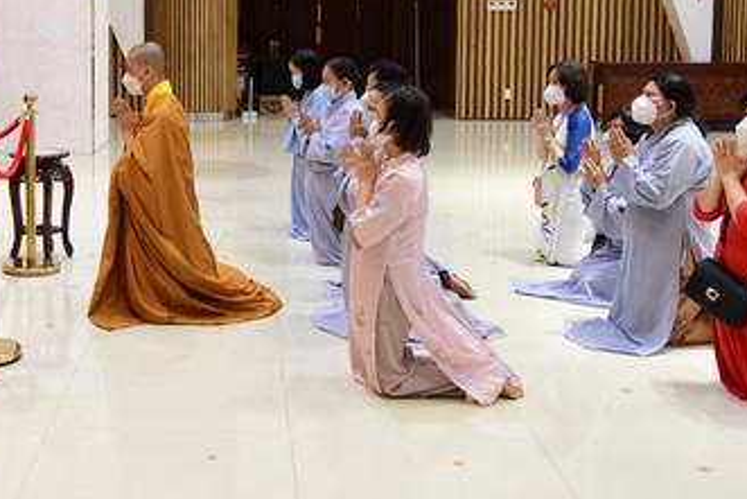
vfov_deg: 24.3
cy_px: 104
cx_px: 158
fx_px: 1142
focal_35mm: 55
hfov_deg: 35.2
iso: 2500
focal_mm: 28
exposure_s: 1/160
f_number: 4
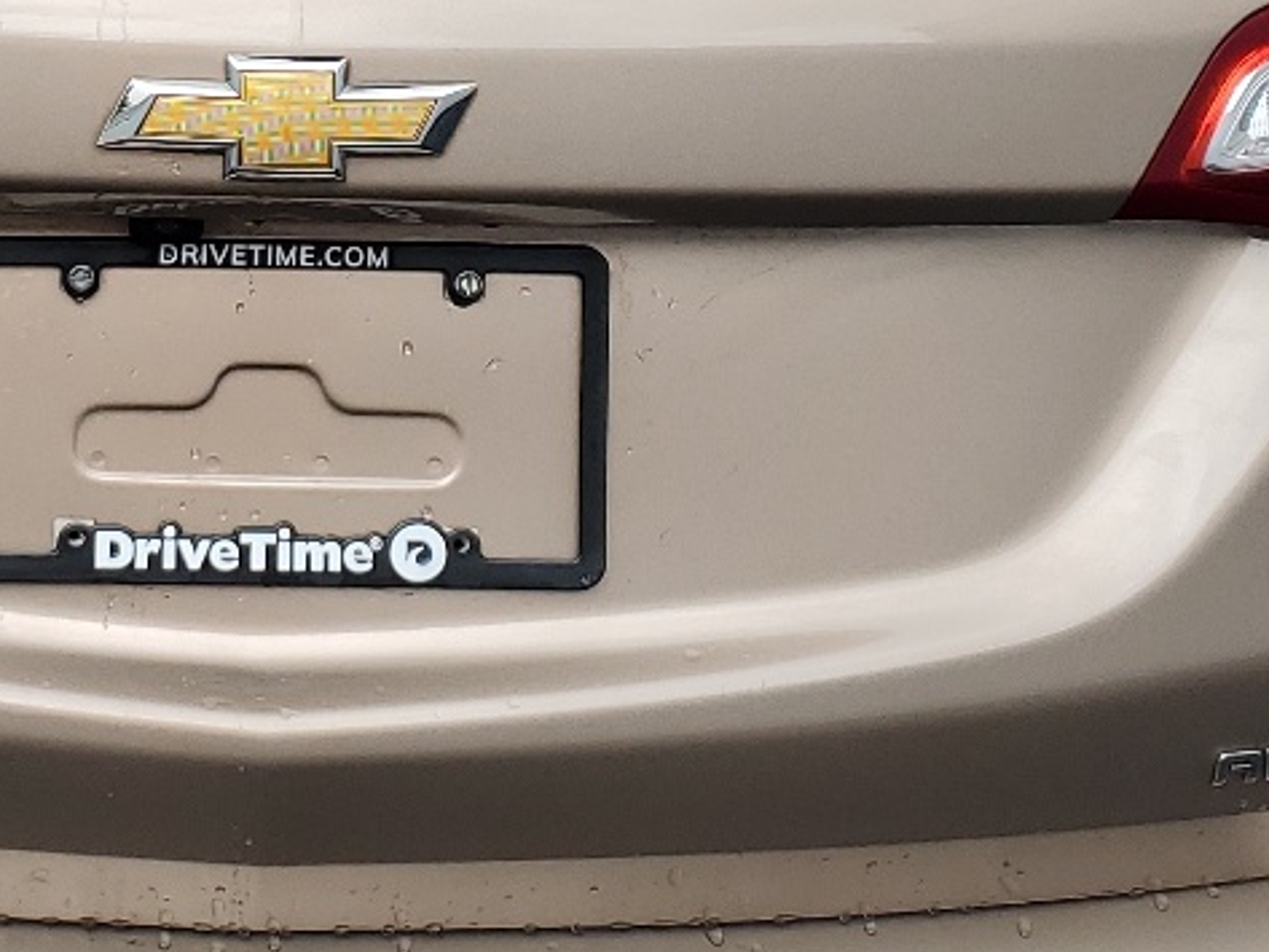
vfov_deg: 16.7
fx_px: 3227
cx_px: 201
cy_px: 193
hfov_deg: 21.9
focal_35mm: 88
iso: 50
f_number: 1.5
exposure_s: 1/1667
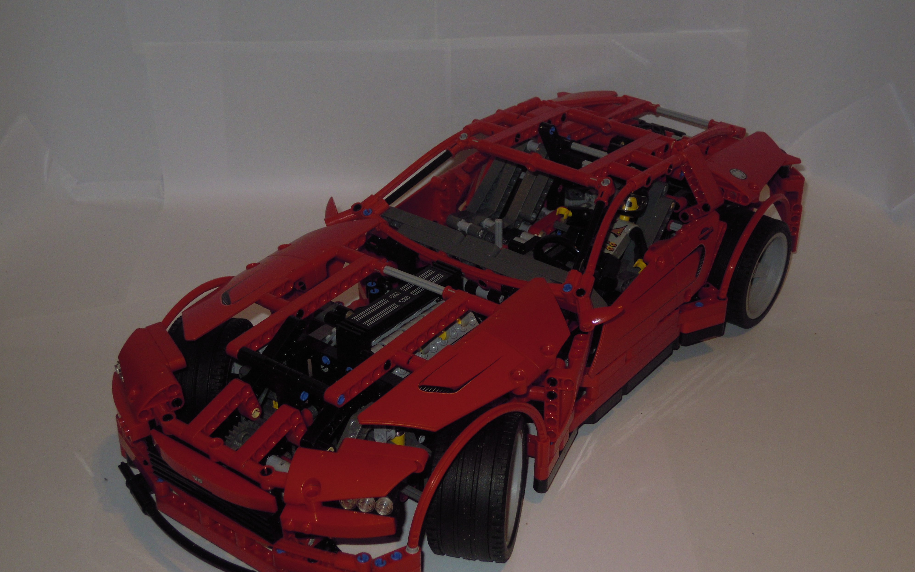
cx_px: 456
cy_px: 283
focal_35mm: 49
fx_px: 1222
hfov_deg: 41.1
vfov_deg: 26.3
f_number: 3.4
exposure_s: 1/30
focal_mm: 8.3
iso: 140
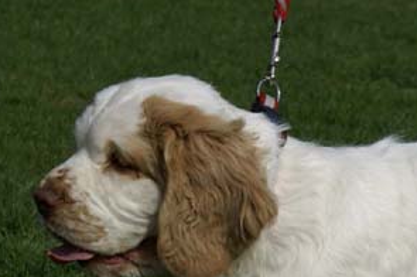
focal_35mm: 285
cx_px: 550
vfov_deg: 4.8
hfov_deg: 7.2
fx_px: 3298
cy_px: 320
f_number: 9
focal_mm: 70
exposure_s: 1/250
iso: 100
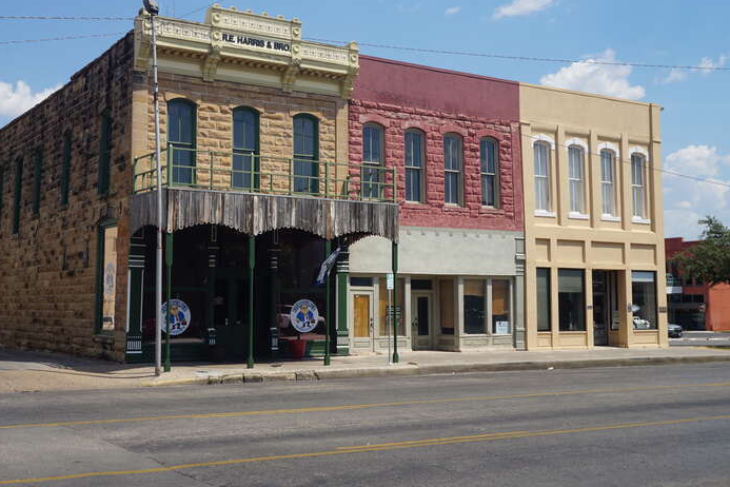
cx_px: 310
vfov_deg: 29.8
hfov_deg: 43.5
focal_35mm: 45
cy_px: 211
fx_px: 912
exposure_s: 1/160
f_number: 11
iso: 100
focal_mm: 26
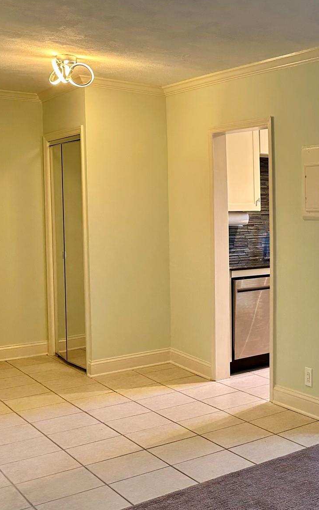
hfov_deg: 24.7
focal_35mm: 45
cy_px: 229
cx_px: 421
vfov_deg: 44.3
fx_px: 626
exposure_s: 1/60
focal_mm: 6.9
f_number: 1.8
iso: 125
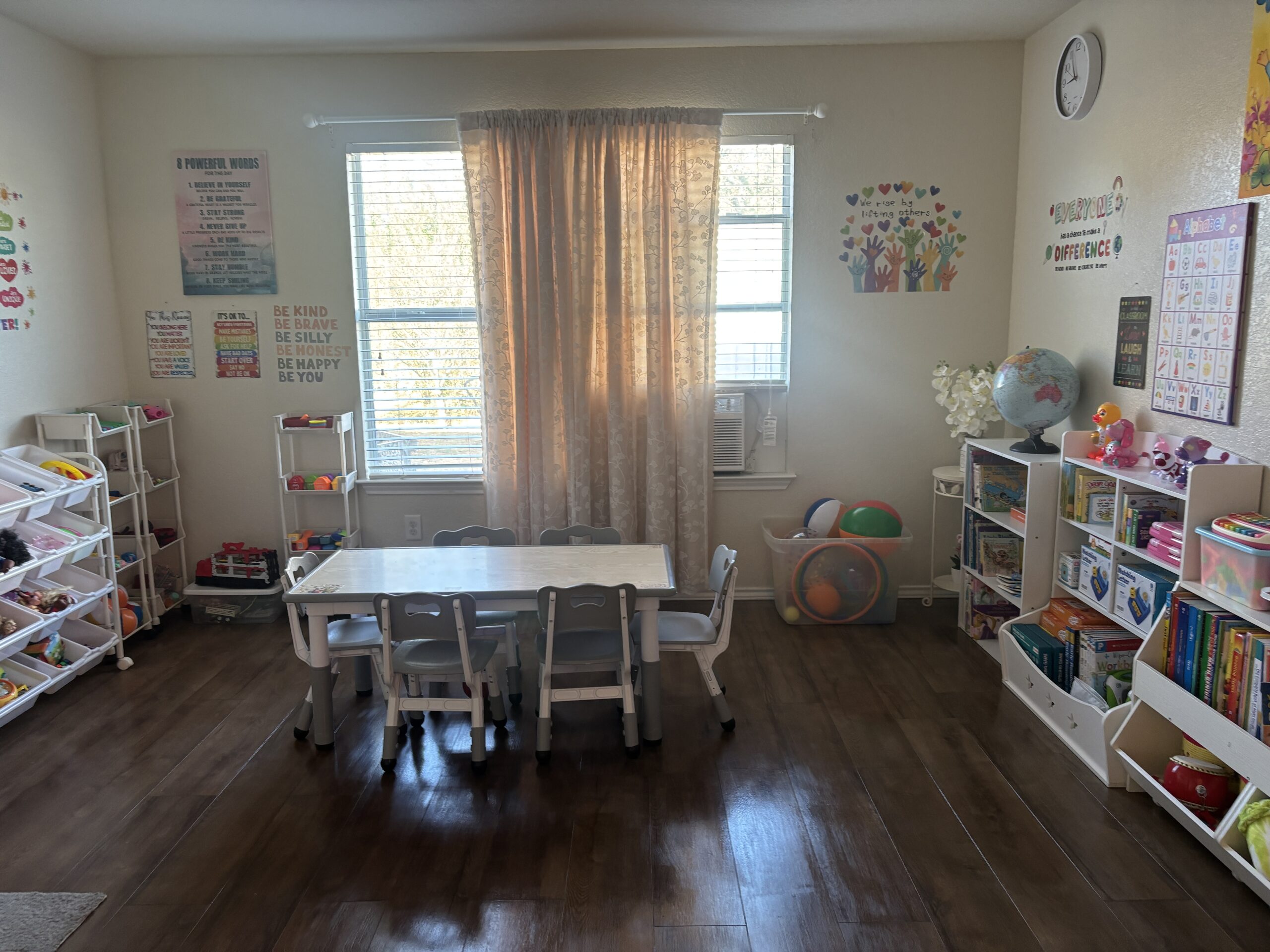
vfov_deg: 53.1
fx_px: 954
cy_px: 476
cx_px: 635
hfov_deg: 67.3
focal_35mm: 26
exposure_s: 1/60
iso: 160
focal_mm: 5.96
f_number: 1.6
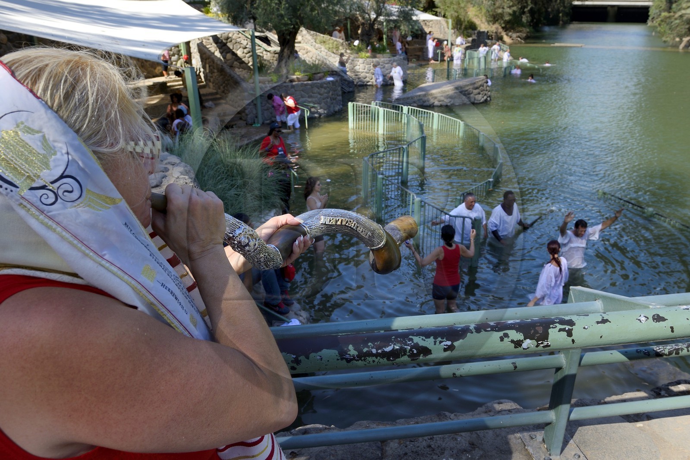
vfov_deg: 53.1
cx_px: 345
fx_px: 460
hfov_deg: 73.8
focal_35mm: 24
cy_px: 230
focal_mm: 24
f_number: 9
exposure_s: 1/200
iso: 200
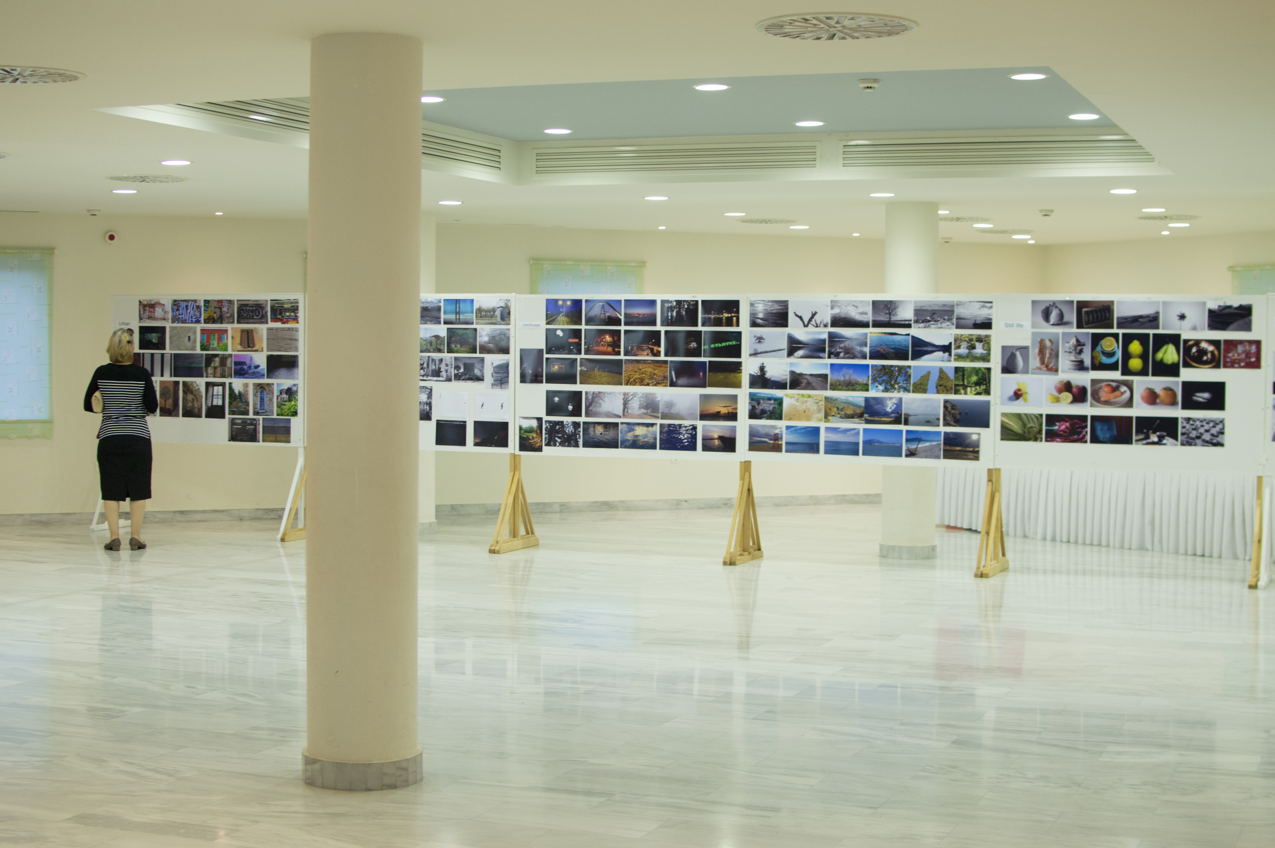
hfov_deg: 37.9
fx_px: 1858
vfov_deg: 25.7
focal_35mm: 52
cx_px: 638
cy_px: 424
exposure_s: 1/80
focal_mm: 35
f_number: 4
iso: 800
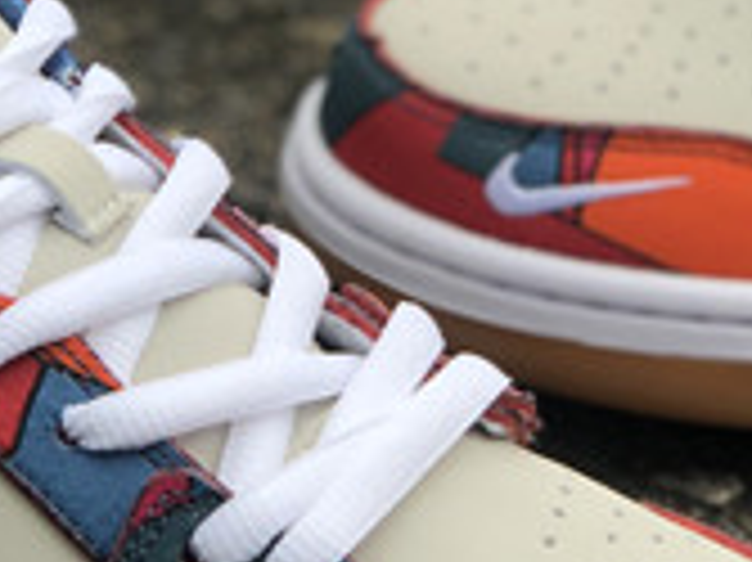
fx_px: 5015
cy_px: 38
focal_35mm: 231
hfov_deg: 8.6
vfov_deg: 6.4
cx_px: 509
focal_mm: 6
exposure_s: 1/156
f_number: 2.4
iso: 16
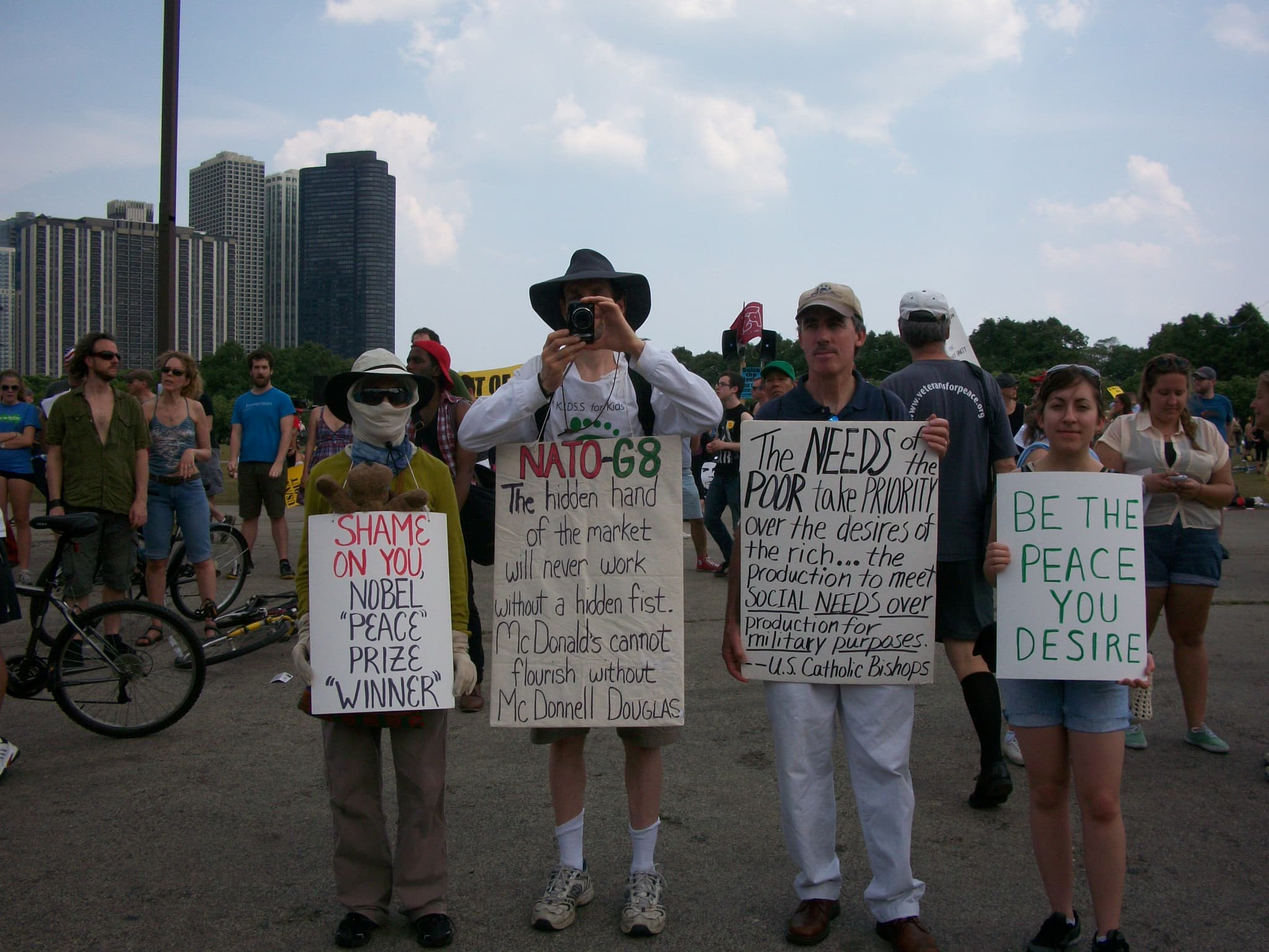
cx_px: 634
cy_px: 476
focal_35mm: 35
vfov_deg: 40.7
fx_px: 1283
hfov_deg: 52.6
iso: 80
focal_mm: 6.3
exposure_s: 1/400
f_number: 5.6
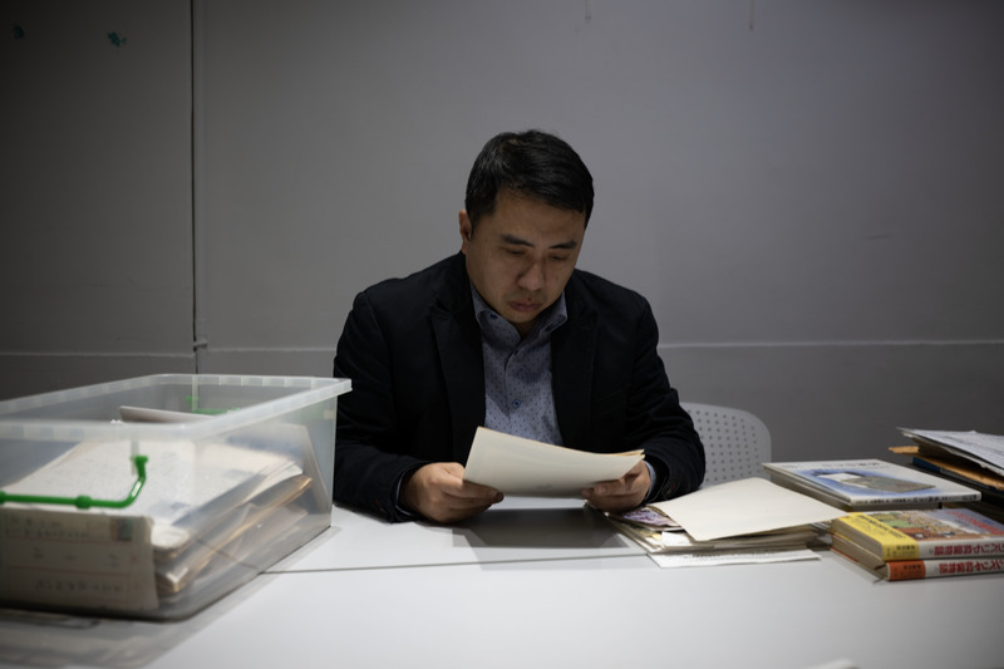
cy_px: 334
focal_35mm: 37
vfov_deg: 35.9
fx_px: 1032
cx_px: 502
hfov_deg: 51.9
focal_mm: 37
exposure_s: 1/160
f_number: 2.8
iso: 100
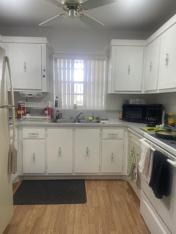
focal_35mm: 26
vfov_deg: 67.3
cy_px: 117
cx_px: 88
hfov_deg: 53.1
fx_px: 176
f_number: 1.6
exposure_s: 1/120
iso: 125
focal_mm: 4.2
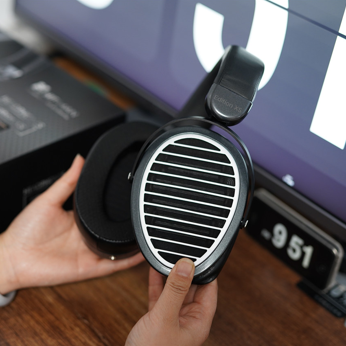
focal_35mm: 64
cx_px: 109
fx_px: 724
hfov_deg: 26.7
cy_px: 173
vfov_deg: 26.9
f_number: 2
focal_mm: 50
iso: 800
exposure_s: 1/50
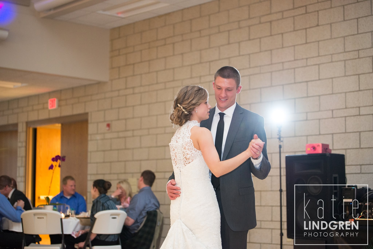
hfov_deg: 28.8
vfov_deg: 19.5
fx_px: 725
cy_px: 124
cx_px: 186
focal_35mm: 70
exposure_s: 1/60
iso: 2500
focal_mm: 70
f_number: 2.8
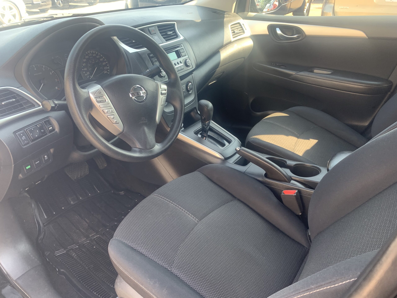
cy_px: 149
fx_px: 298
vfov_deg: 53.1
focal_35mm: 26
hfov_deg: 67.3
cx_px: 198
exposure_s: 1/121
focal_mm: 4.25
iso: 80
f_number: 1.8
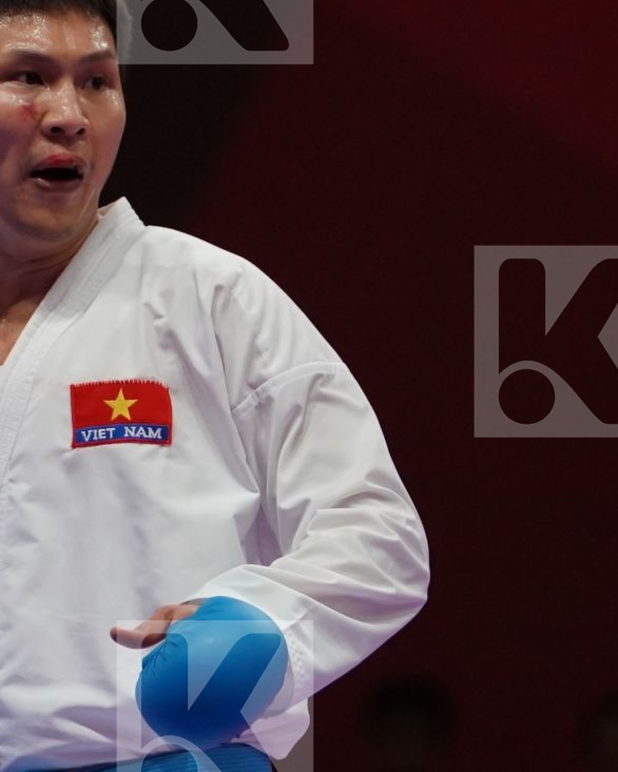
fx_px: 16340
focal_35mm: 715
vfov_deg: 2.7
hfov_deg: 2.2
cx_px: 215
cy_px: 342
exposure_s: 1/1000
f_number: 4
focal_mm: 207
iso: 2000
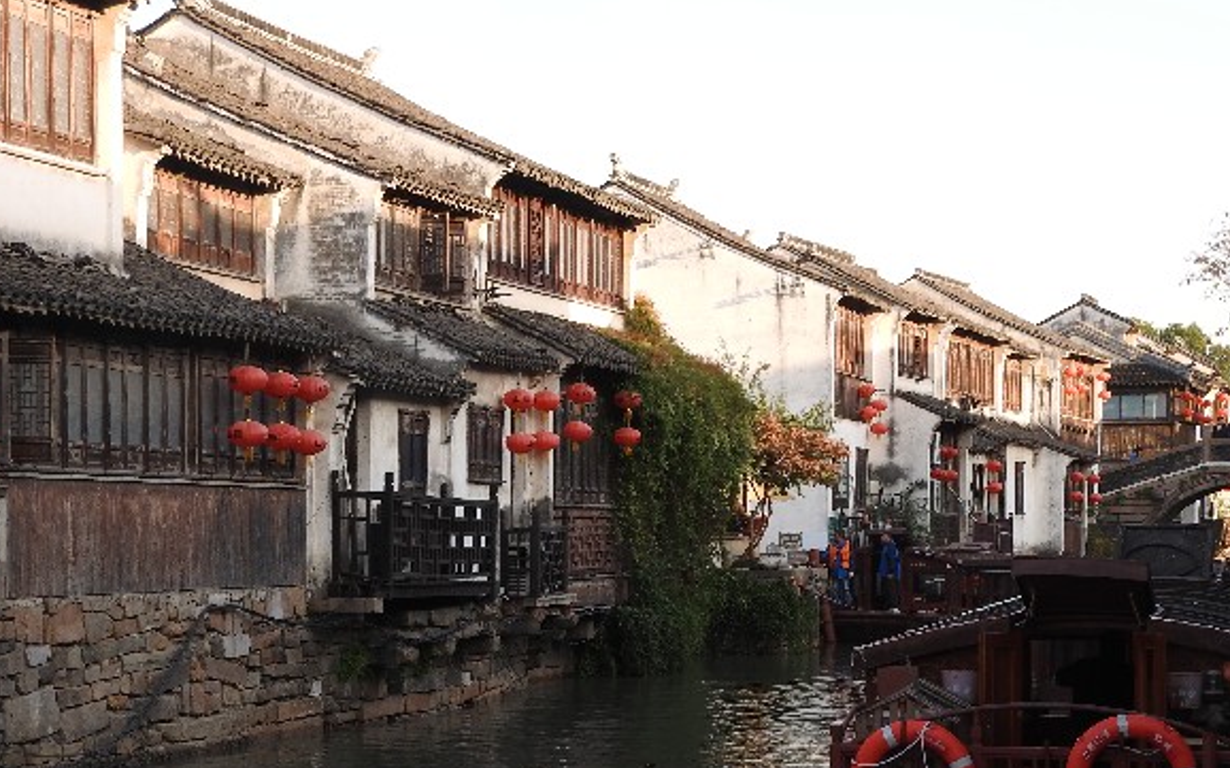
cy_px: 619
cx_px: 653
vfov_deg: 14.7
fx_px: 2949
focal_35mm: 88
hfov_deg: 23.6
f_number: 4.2
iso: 100
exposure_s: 1/200
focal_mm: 10.7
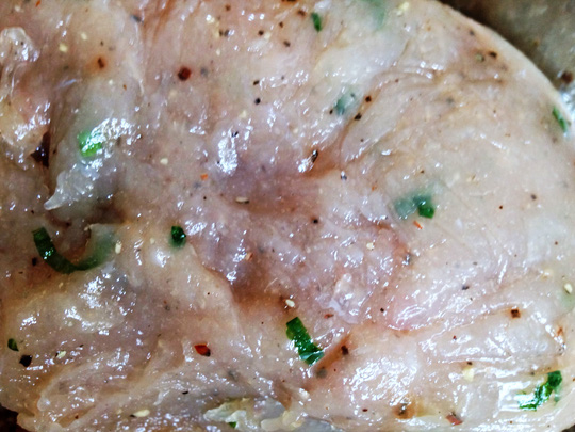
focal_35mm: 33
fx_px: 548
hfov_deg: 55.4
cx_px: 288
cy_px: 216
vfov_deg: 42.9
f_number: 2.4
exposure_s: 1/20
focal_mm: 4.12
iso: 125
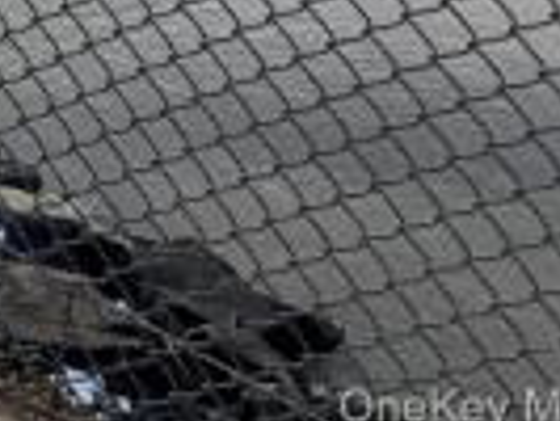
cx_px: -876
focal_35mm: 130
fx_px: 2105
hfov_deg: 11.7
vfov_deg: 9.7
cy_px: -695
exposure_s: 1/2105
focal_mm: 6.76
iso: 80
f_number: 1.78
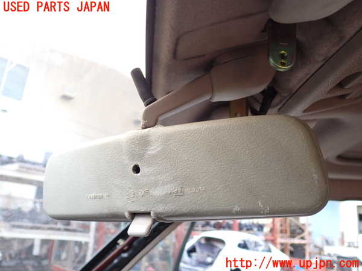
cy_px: 136
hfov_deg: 60.0
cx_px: 181
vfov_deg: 46.8
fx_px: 314
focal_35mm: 30
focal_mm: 5.4
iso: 200
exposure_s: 1/50
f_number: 2.3
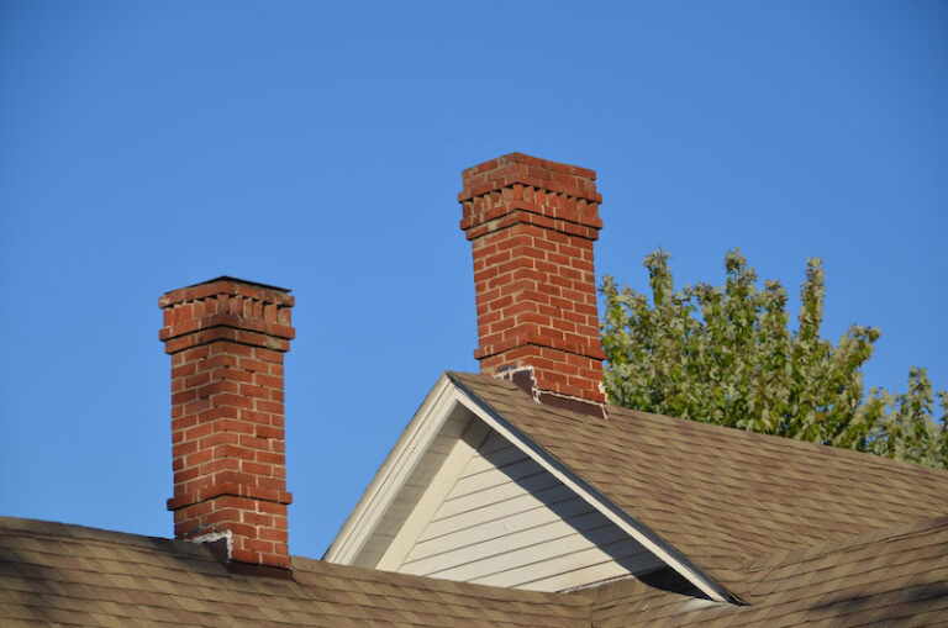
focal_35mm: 138
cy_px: 314
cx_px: 474
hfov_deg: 14.9
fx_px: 3627
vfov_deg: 9.9
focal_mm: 92
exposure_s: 1/500
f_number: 5.6
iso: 250
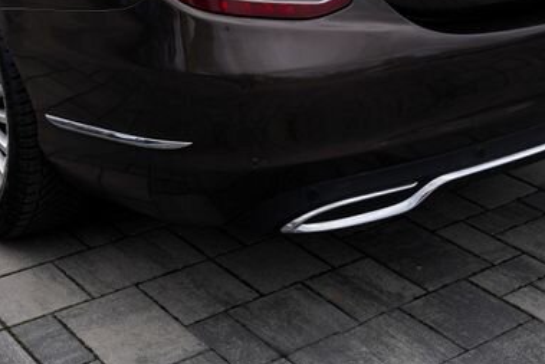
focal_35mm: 73
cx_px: 227
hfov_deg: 27.7
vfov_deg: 17.7
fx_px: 1106
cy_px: -81
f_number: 8
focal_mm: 27
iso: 100
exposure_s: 1/200
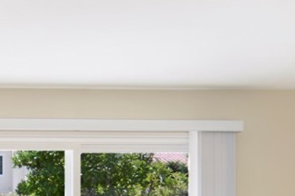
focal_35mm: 48
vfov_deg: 24.4
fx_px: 397
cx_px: 88
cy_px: 253
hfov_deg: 40.1
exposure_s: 1/40
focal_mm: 11
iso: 100
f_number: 2.8
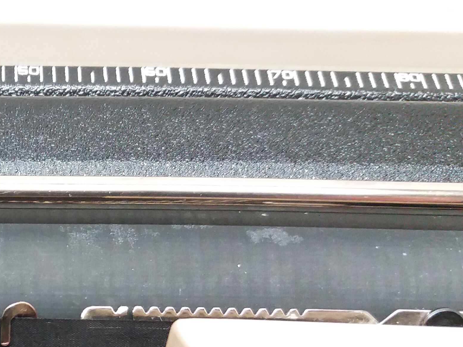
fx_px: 990
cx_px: -103
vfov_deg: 18.9
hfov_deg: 23.8
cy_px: 411
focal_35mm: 74
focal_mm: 3.7
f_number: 1.9
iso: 200
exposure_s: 1/33
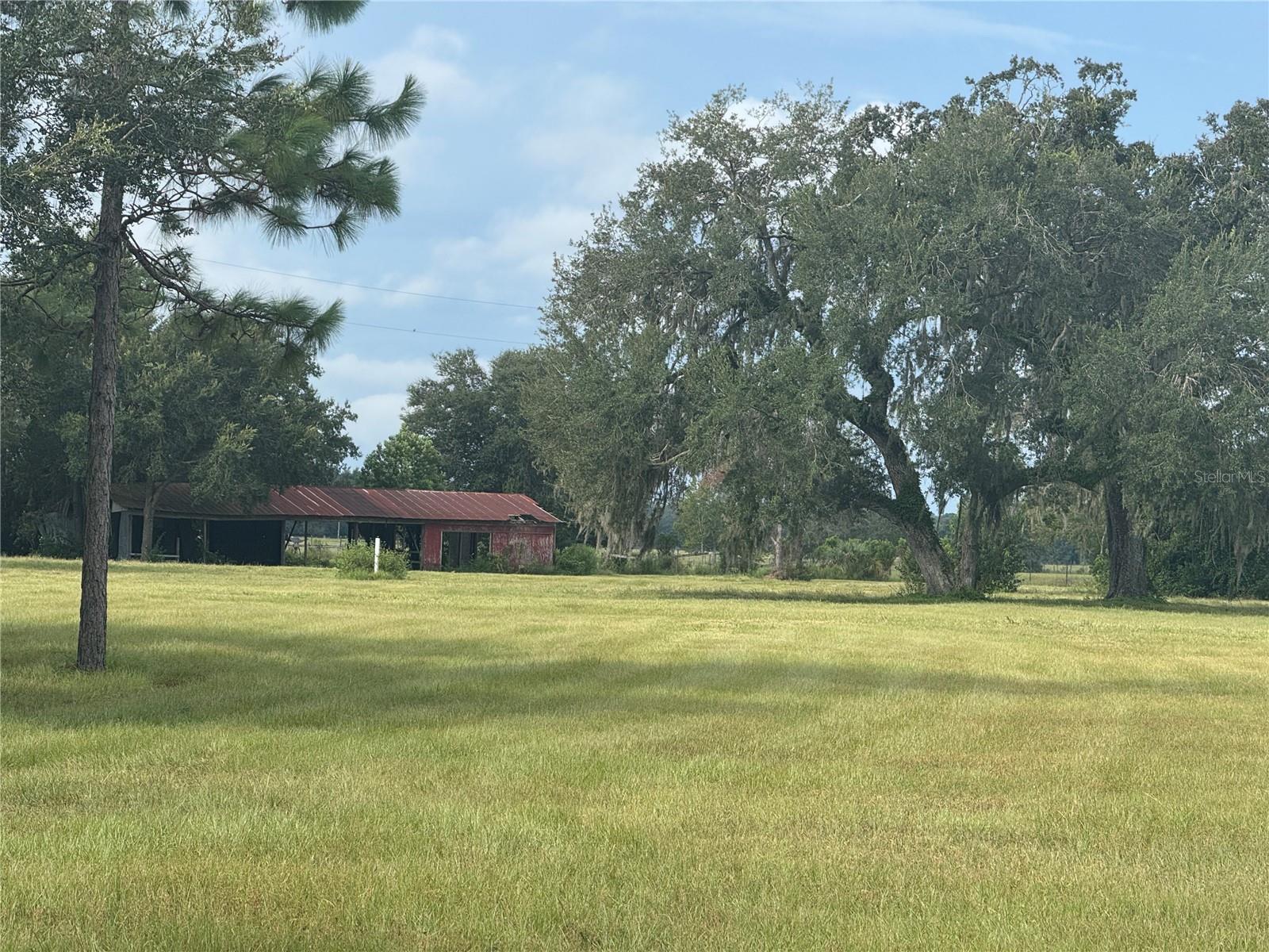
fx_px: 4399
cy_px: 476
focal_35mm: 120
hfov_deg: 16.4
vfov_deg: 12.3
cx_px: 634
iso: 50
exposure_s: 1/1033
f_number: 2.8
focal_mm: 15.66
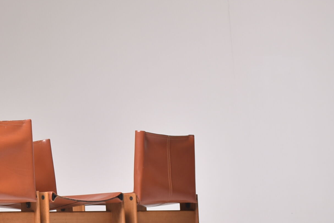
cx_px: -60
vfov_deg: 16.0
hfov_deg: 22.1
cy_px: 157
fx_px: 792
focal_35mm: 85
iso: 100
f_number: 6.3
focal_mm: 23
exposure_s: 1/200
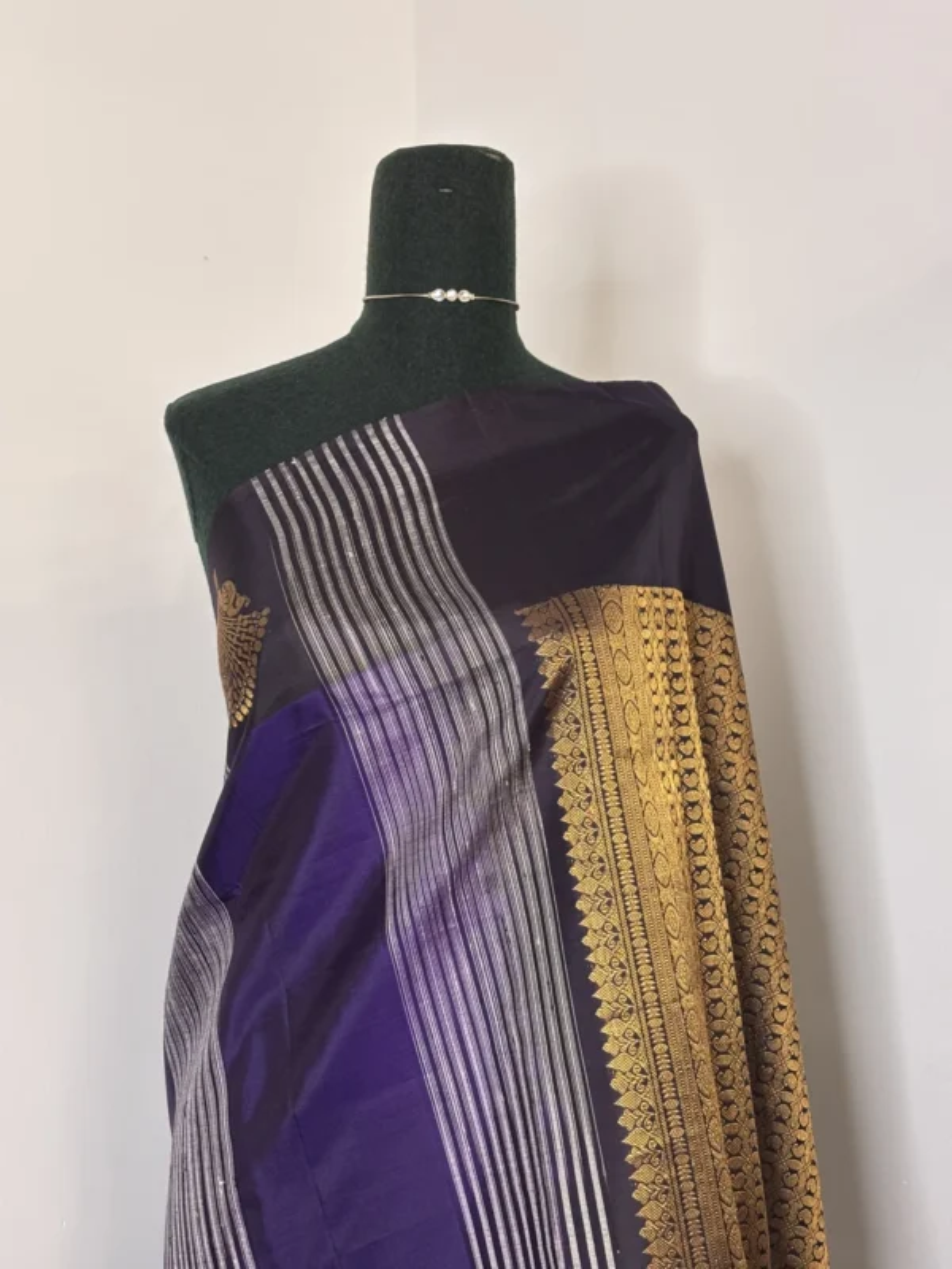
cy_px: 634
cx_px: 476
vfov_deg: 36.8
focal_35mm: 52
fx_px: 1907
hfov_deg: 28.0
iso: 160
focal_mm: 5.96
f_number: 1.6
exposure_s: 1/50
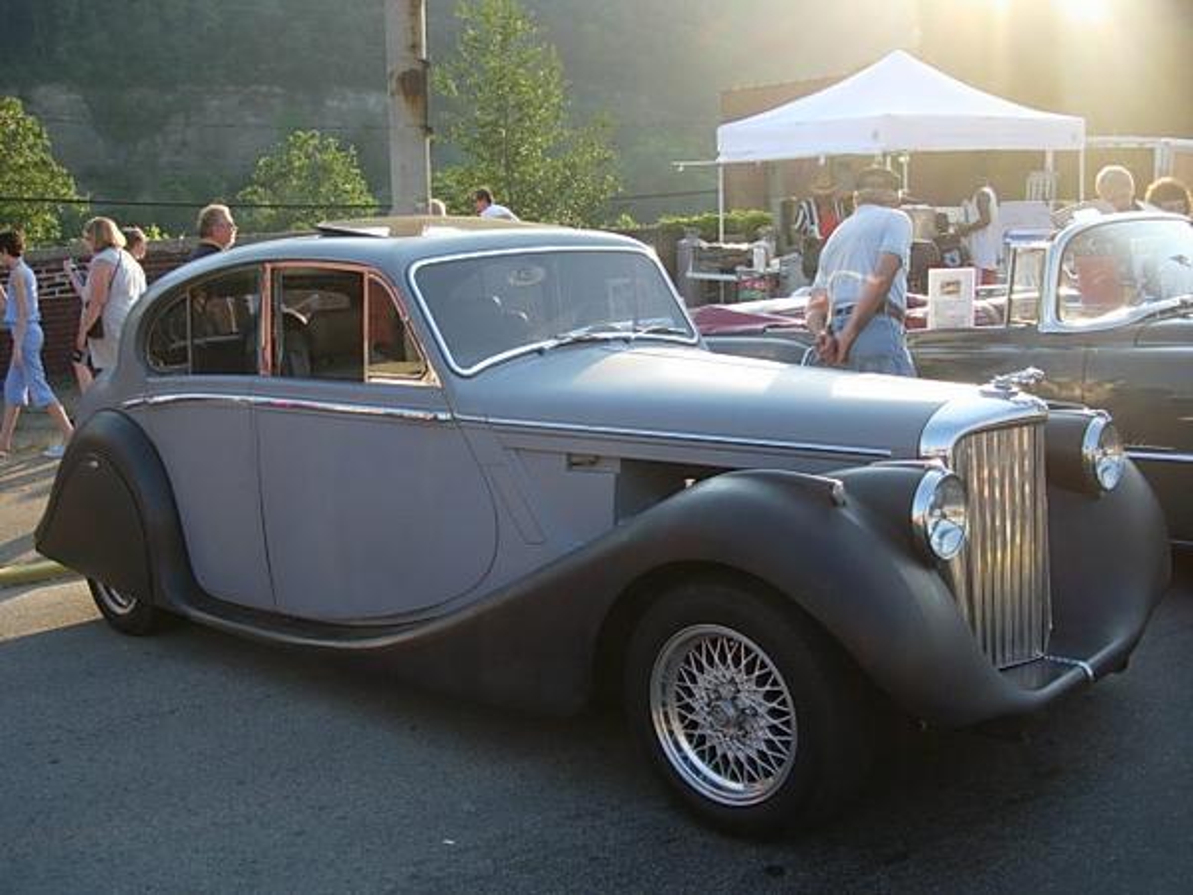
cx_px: 596
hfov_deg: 49.0
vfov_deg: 37.7
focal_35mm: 38
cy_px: 448
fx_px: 1310
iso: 64
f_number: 2.8
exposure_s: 1/373
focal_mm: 7.8
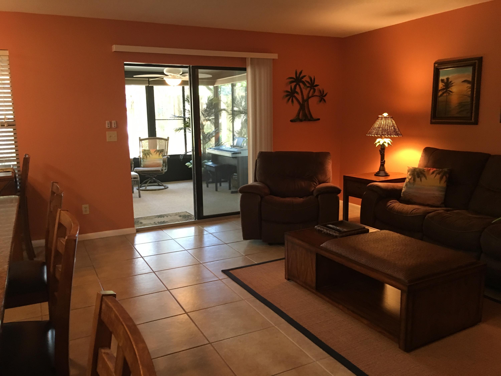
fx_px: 420
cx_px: 250
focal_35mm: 29
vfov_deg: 48.2
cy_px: 188
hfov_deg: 61.7
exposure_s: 1/24
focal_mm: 4.15
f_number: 2.2
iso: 200
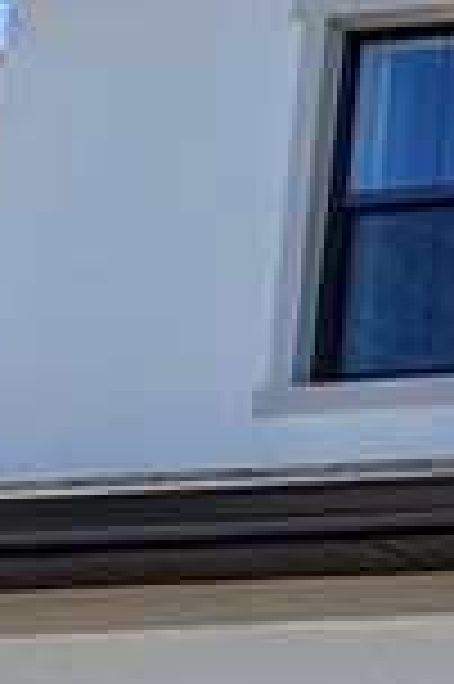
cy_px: 788
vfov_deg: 22.6
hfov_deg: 10.4
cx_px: 1432
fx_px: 1593
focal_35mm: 84
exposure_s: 1/1721
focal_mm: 2.02
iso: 58
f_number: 1.7
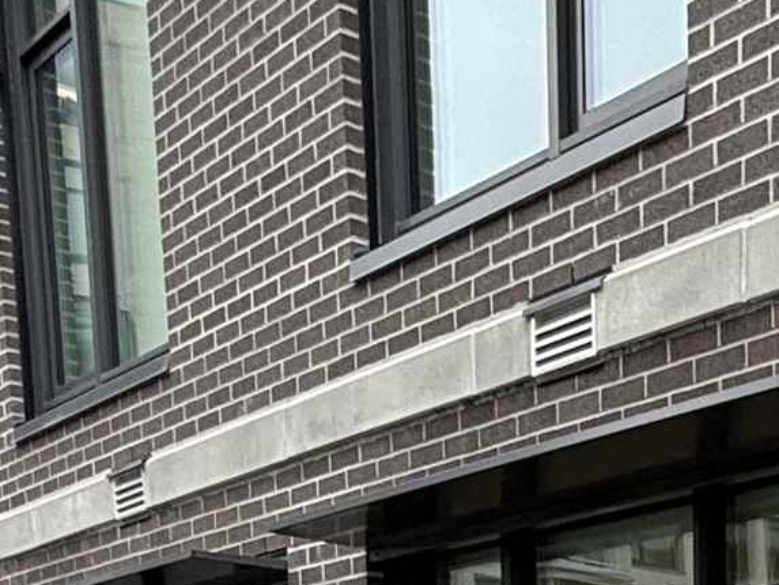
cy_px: 1159
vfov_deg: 15.7
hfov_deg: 24.9
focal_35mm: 75
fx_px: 1688
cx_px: 750
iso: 50
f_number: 2.2
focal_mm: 2.22
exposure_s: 1/99
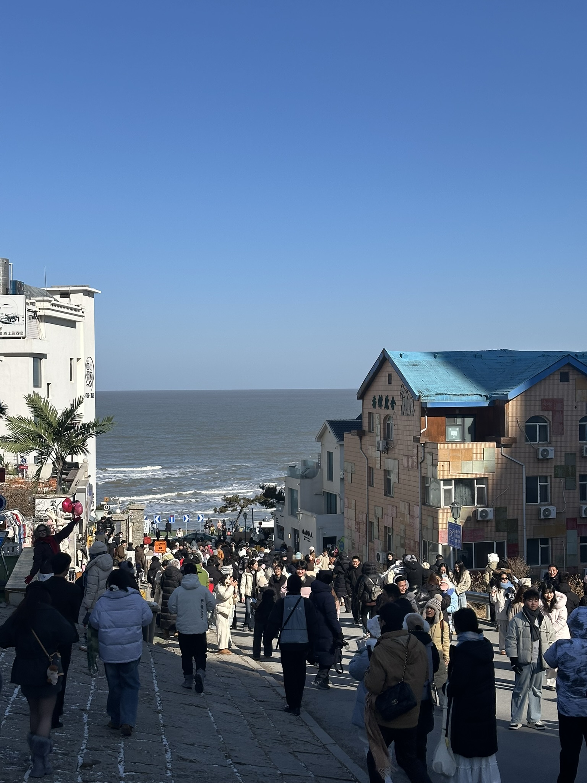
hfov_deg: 30.3
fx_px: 1085
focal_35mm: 48
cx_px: 294
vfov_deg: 39.7
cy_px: 392
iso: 64
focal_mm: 6.86
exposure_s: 1/5263
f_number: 1.78
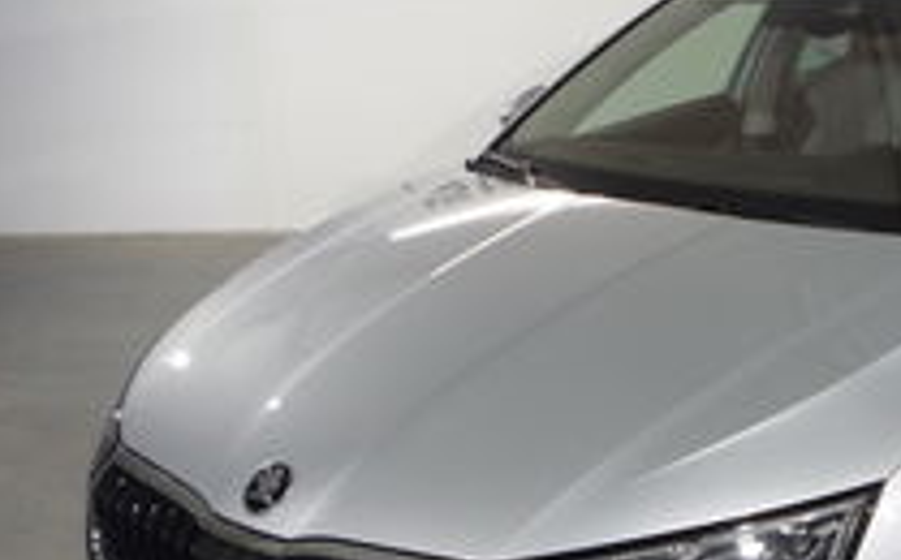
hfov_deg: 32.2
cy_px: 353
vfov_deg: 21.2
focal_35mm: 61
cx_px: 776
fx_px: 1496
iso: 160
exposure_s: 1/30
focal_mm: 5.2
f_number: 3.3
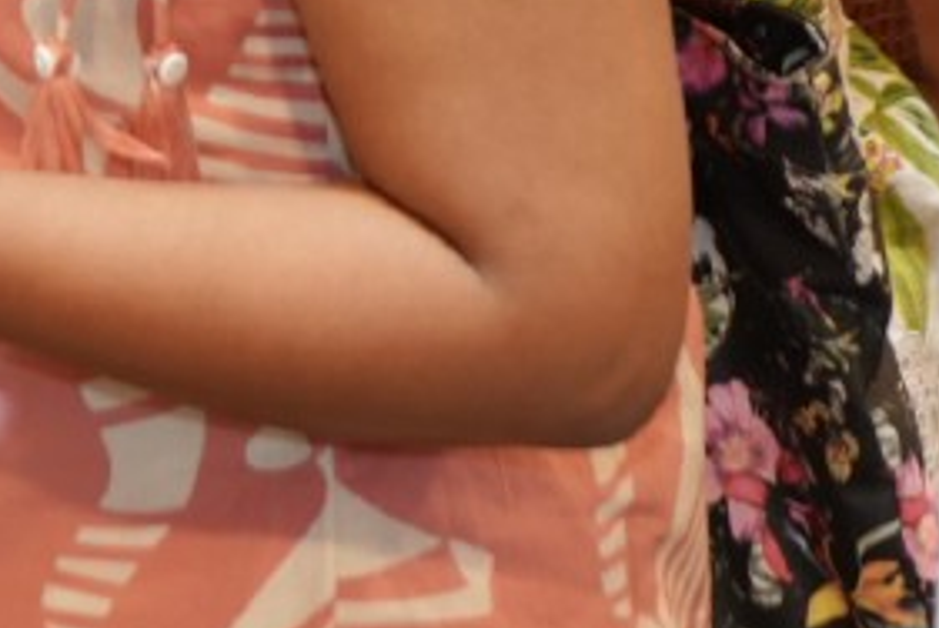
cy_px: -899
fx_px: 9086
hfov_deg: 5.7
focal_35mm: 348
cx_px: -1243
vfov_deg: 3.9
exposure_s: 1/160
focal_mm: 51
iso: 400
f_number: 4
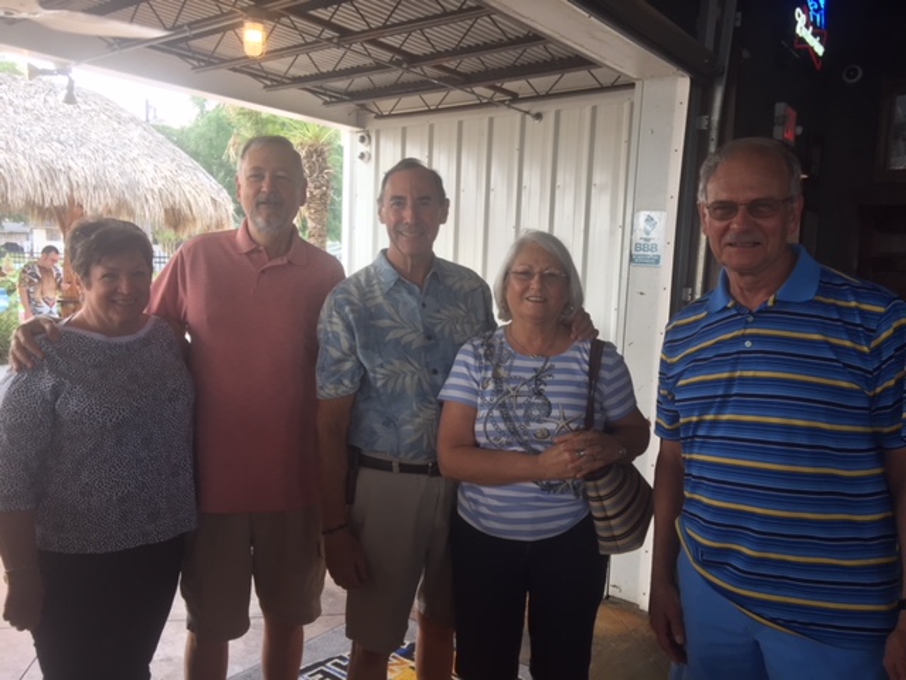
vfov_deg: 48.2
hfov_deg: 61.7
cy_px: 340
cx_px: 453
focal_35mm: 29
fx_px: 759
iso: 40
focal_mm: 4.15
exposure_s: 1/120
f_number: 2.2
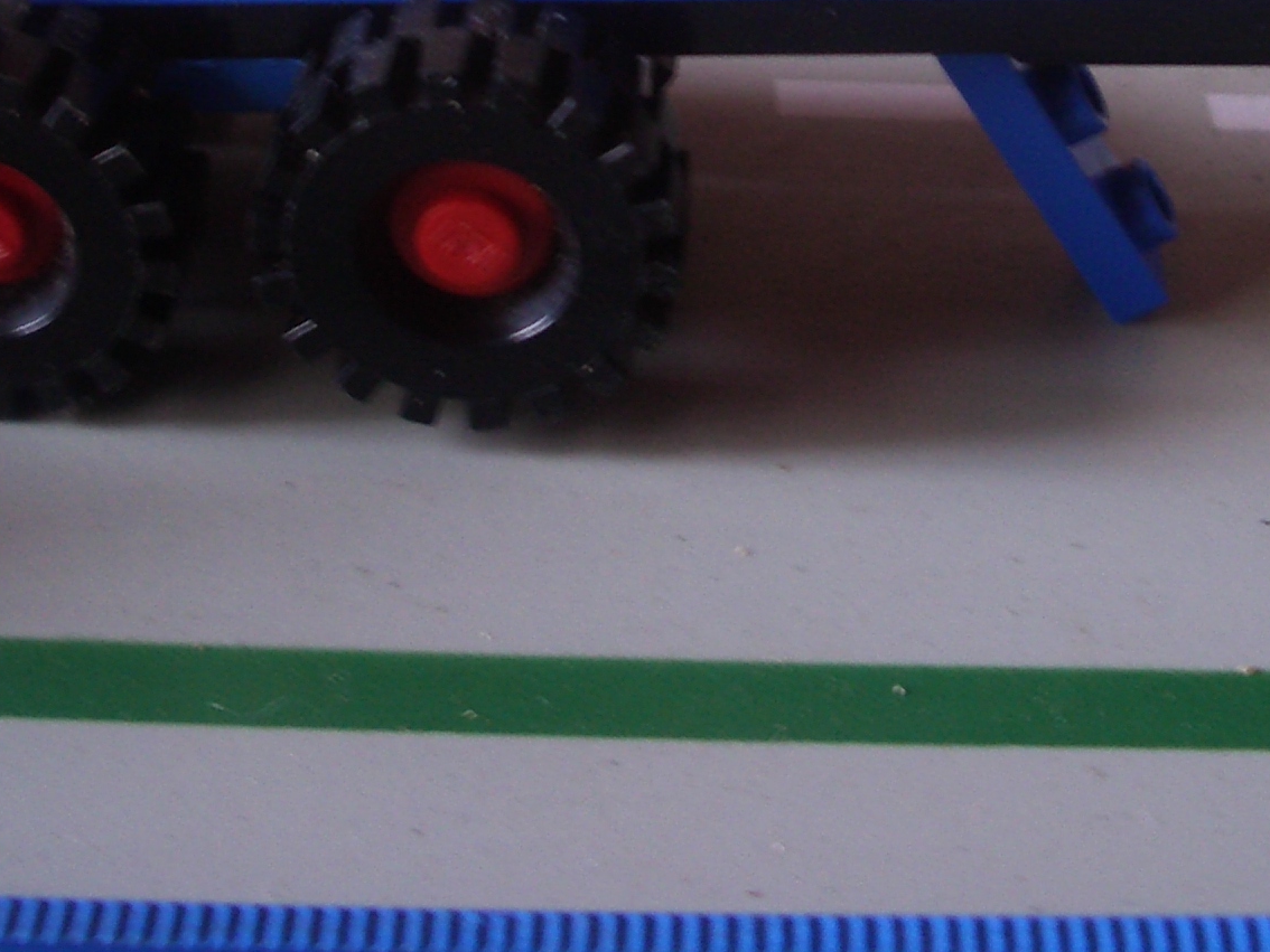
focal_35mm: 79
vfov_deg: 18.2
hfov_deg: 24.7
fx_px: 2899
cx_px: 738
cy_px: -4
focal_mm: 5.8
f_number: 2.6
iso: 100
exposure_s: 1/15
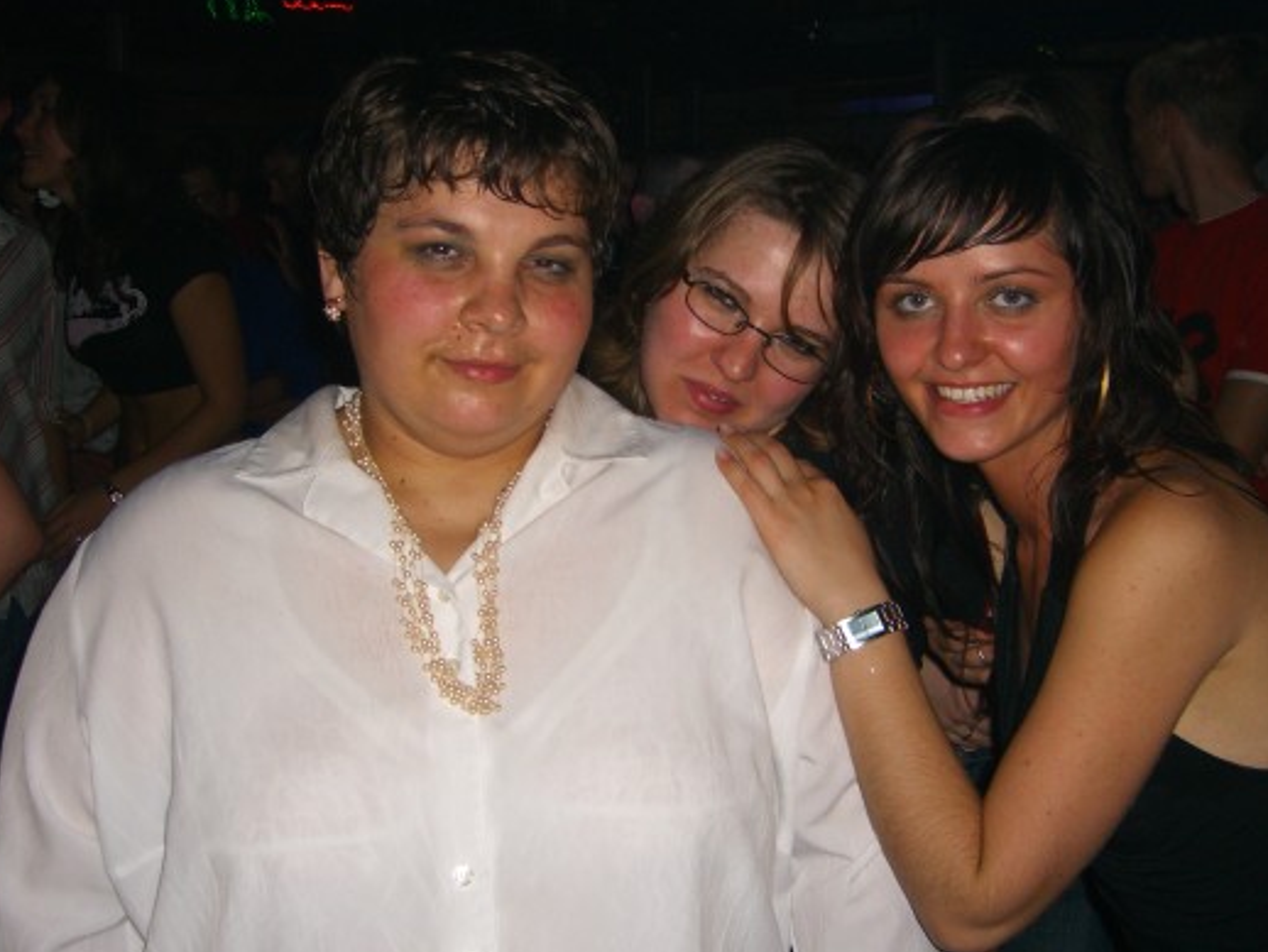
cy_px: 485
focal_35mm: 44
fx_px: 1612
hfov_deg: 42.9
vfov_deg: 32.9
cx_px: 661
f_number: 2.8
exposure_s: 1/60
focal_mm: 7.9
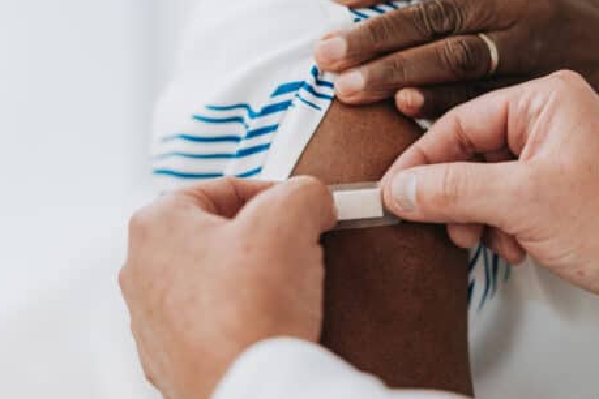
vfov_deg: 14.8
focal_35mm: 92
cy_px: 143
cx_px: 424
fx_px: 1531
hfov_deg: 22.0
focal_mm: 55
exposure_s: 1/160
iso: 400
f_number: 2
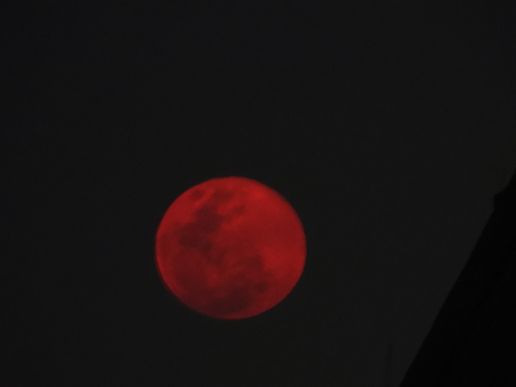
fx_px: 14906
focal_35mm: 1000
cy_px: 194
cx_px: 258
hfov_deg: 2.0
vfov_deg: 1.5
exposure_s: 1
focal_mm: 180
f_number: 5.6
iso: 1600
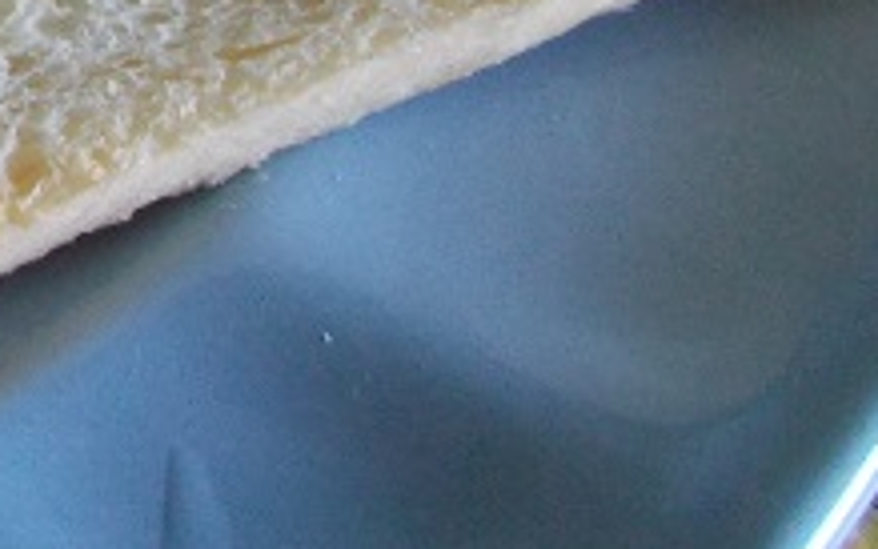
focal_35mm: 129
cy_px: -465
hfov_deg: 14.2
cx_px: -718
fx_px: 3088
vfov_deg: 9.6
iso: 200
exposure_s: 1/13
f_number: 3.2
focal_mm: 4.6
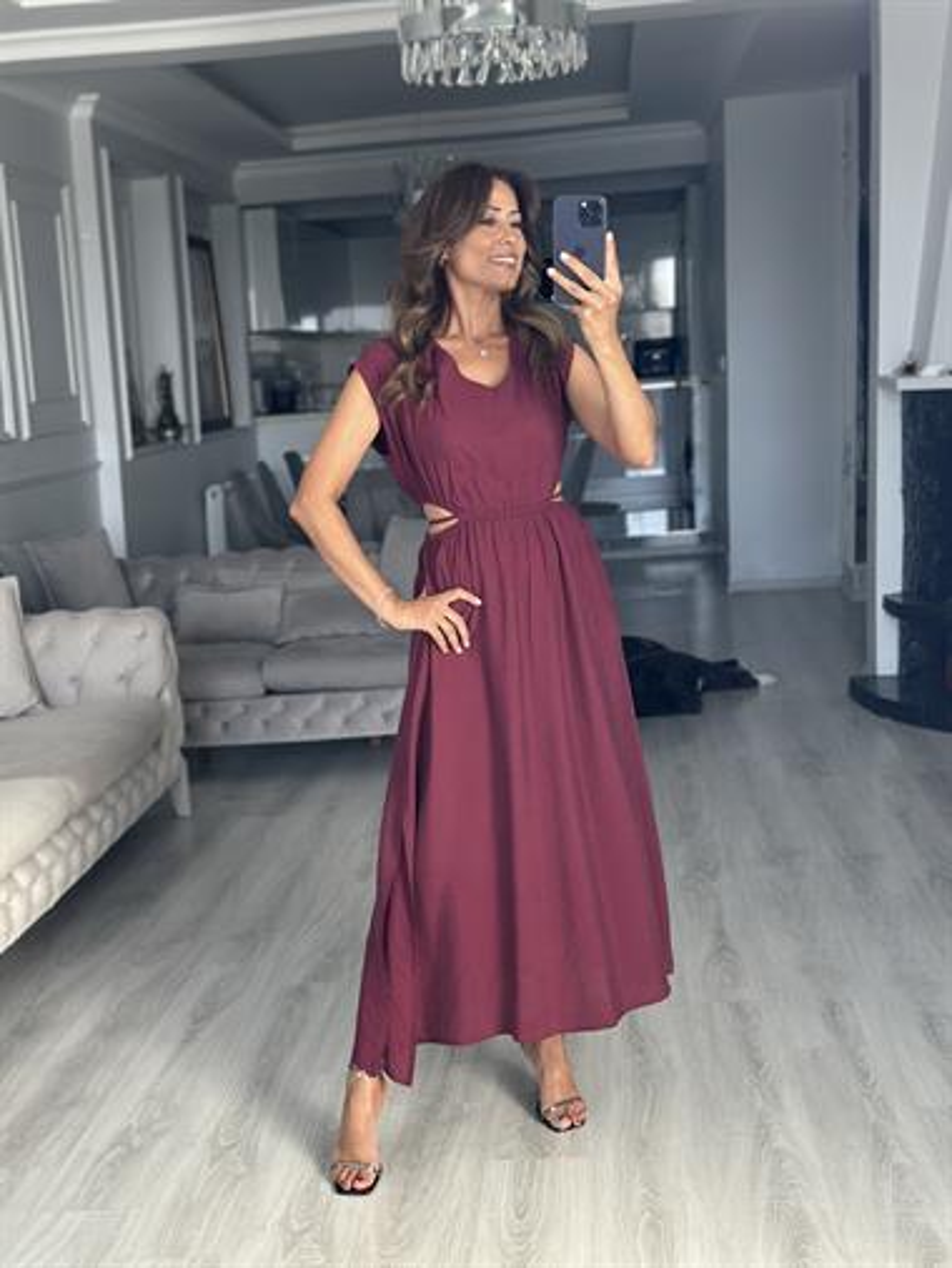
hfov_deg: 30.3
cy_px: 634
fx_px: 1759
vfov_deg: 39.6
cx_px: 476
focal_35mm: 48
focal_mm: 6.86
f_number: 1.78
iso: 125
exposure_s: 1/133
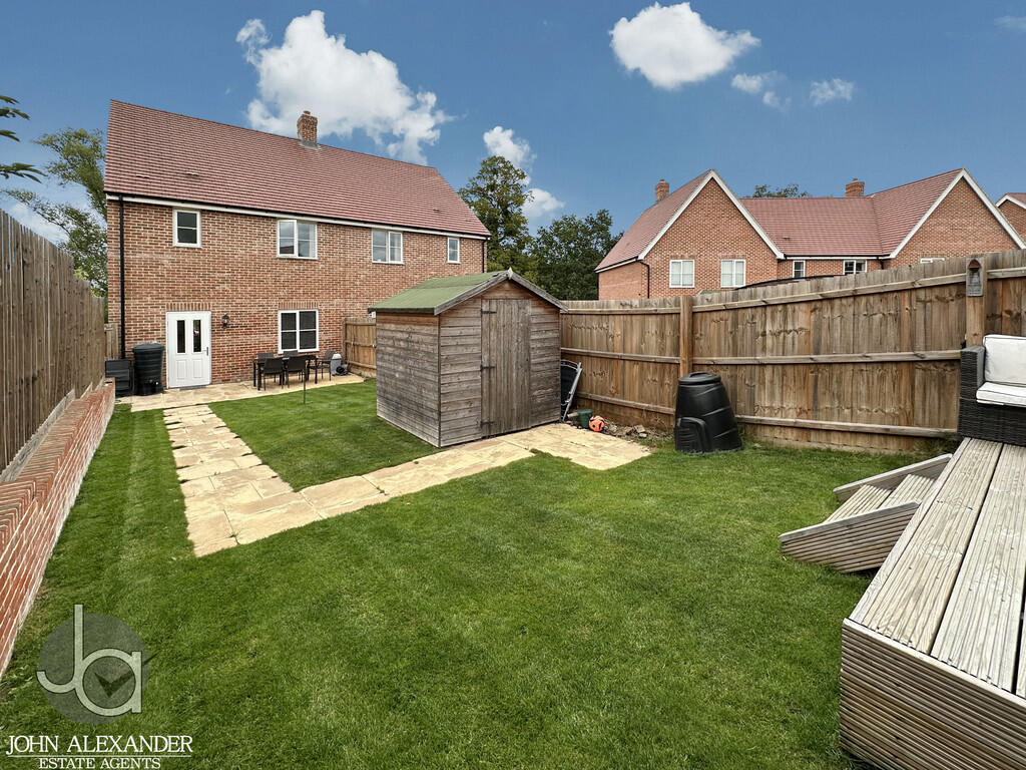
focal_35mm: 14
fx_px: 415
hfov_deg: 102.1
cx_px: 513
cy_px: 385
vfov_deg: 85.7
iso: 40
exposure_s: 1/779
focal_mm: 2.22
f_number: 2.2
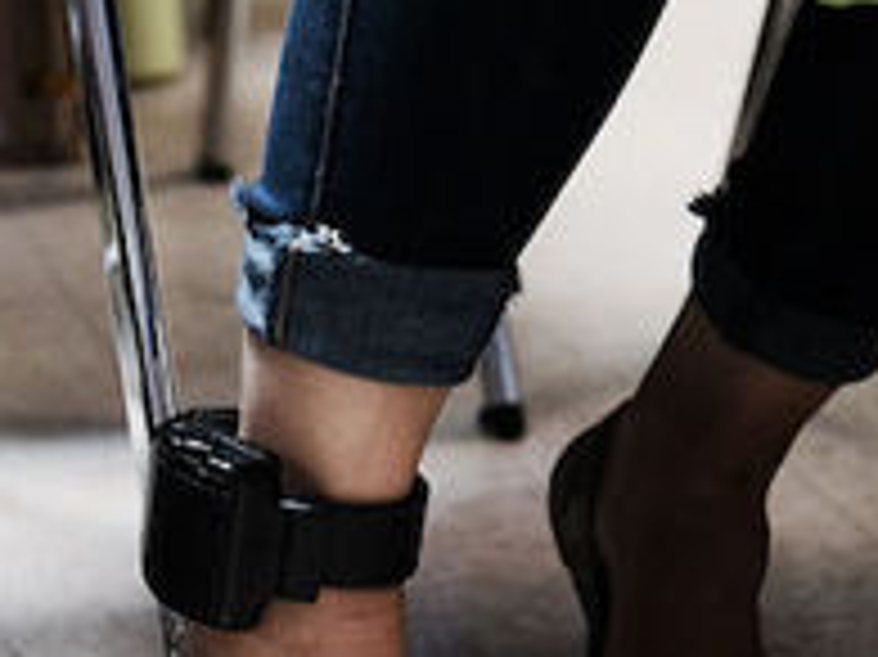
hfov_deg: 15.0
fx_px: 3321
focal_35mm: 131
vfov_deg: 11.2
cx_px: 252
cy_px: 706
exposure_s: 1/60
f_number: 2
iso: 640
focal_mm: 35
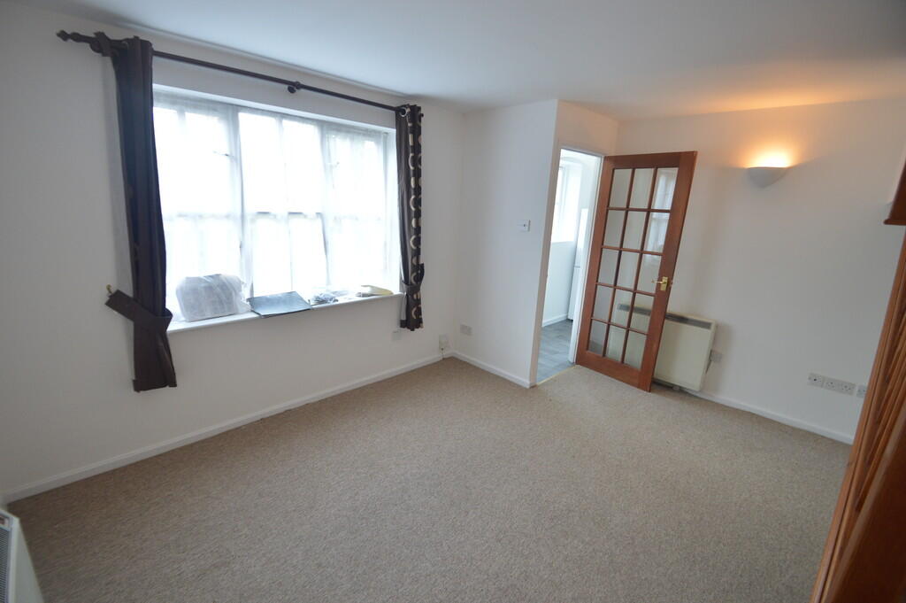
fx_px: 377
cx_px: 453
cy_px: 302
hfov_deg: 100.4
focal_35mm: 15
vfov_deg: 77.2
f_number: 4
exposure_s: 1/60
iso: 400
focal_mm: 10
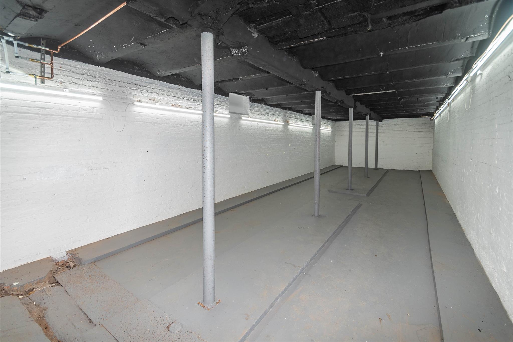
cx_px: 256
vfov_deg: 77.3
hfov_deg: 100.4
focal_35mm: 15
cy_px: 171
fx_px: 214
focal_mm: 10
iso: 250
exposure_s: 1/60
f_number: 4.5
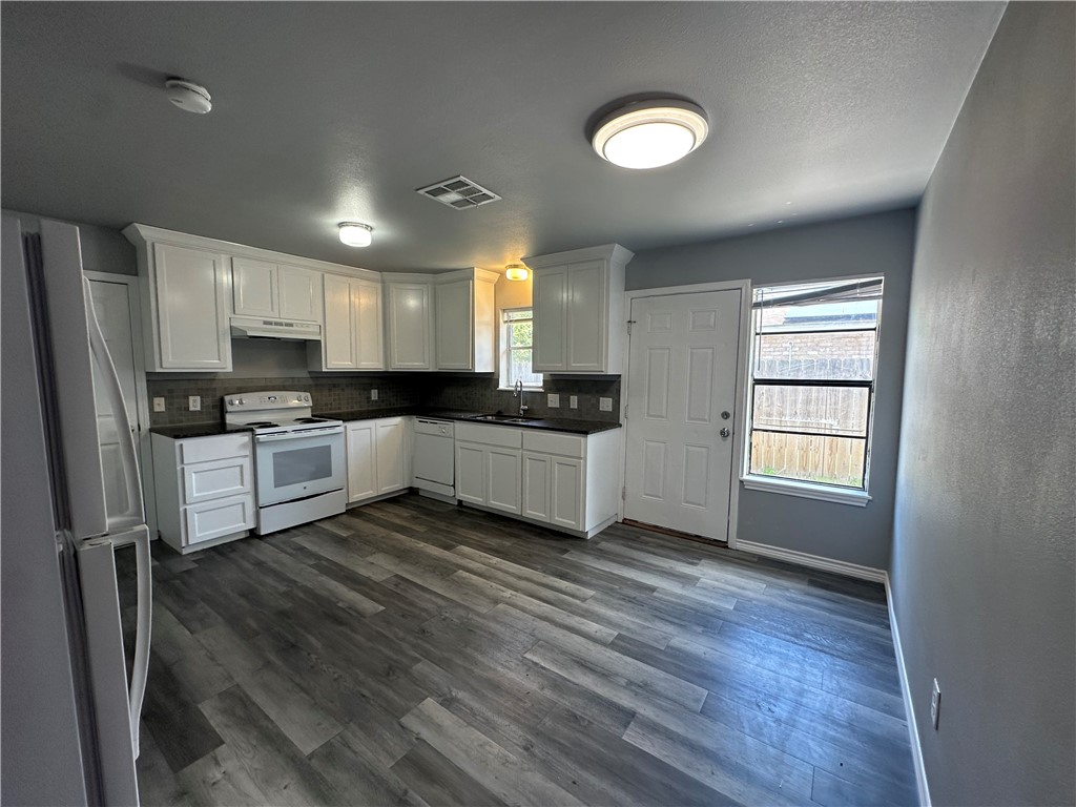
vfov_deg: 85.7
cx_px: 538
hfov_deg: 102.1
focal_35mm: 14
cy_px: 404
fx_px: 435
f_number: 2.2
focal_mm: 2.22
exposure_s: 1/120
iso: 100
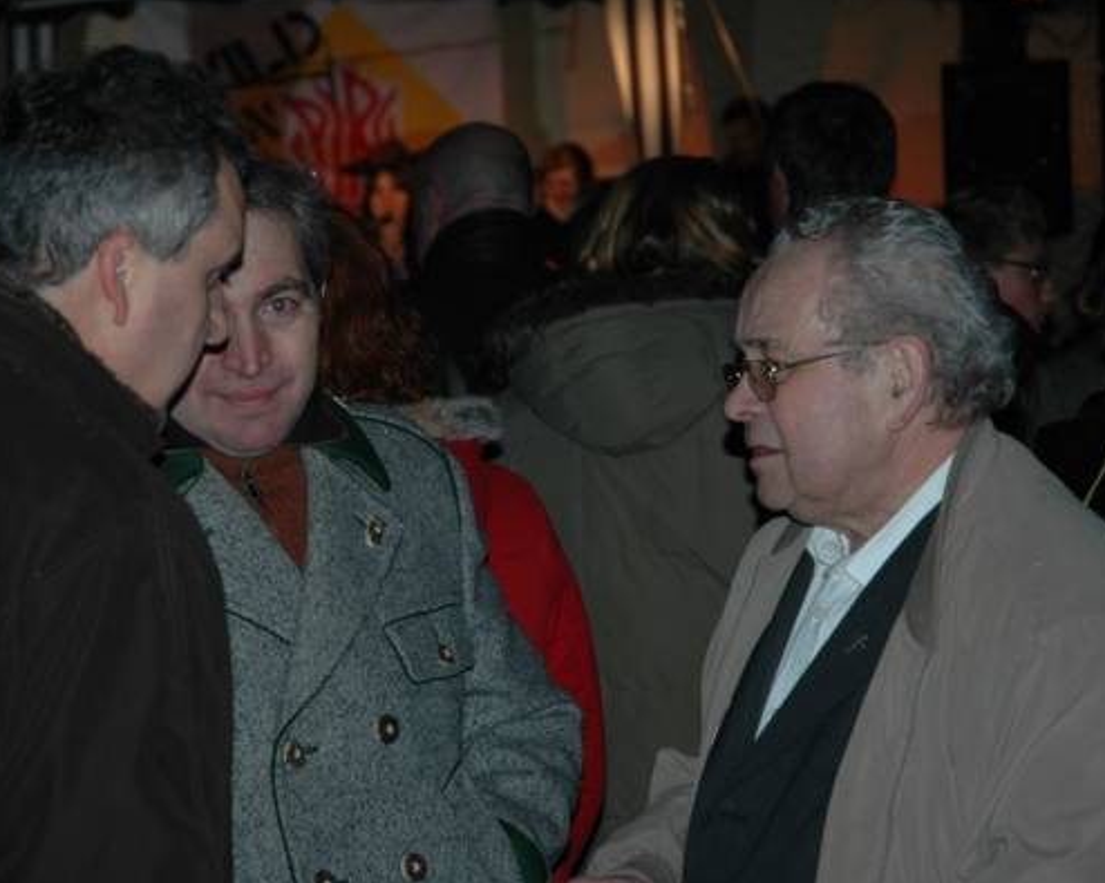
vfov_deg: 12.8
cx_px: 575
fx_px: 3924
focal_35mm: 120
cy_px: 440
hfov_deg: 16.0
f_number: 4.5
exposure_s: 1/60
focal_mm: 70
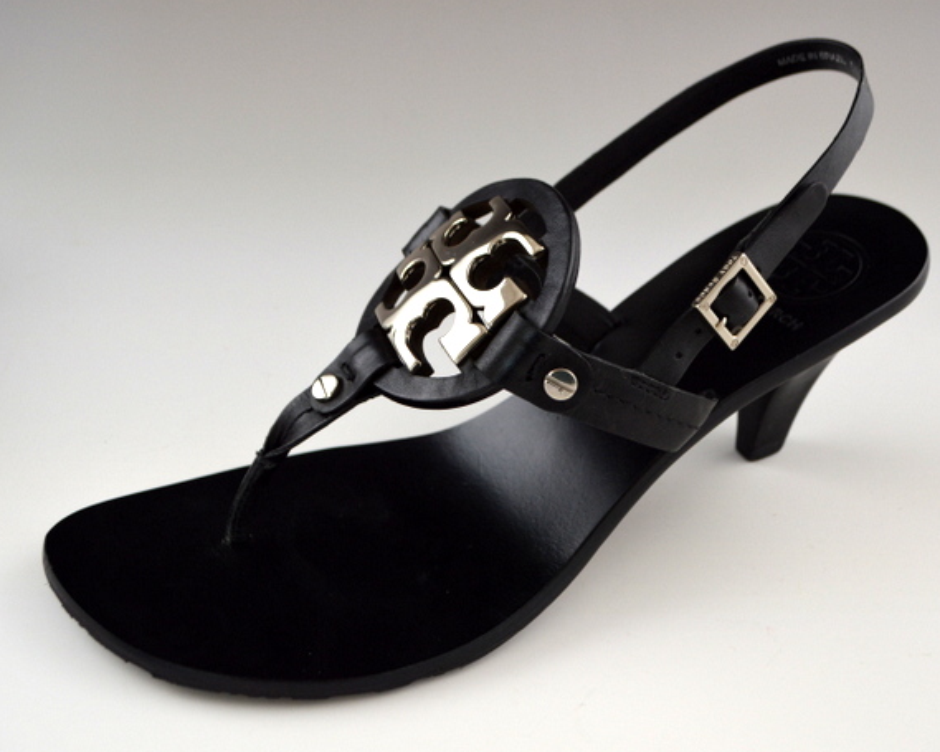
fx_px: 1252
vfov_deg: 33.4
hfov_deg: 41.2
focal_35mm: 45
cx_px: 492
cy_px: 382
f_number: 5.6
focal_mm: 26
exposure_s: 1/125
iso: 400
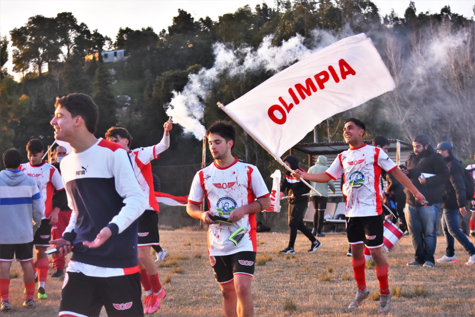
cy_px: 158
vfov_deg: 15.7
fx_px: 1148
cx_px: 238
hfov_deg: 23.4
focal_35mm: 87
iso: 500
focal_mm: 58
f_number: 5
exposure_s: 1/500
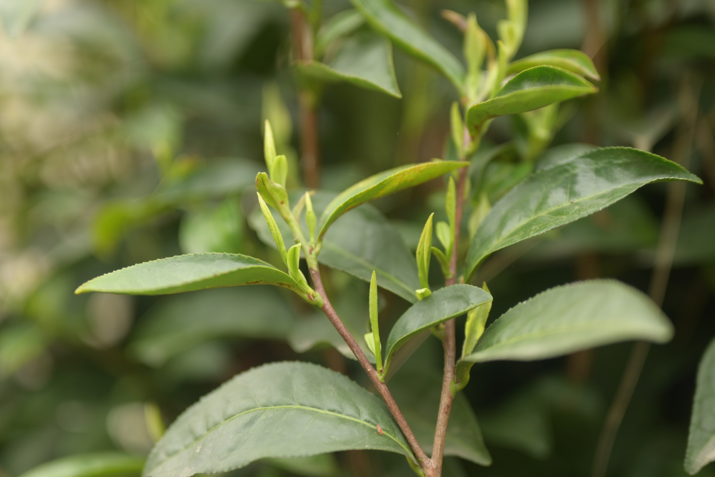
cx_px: 358
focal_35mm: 75
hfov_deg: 27.0
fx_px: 1489
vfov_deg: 18.2
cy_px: 238
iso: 100
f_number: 1.8
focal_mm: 50
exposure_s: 1/500
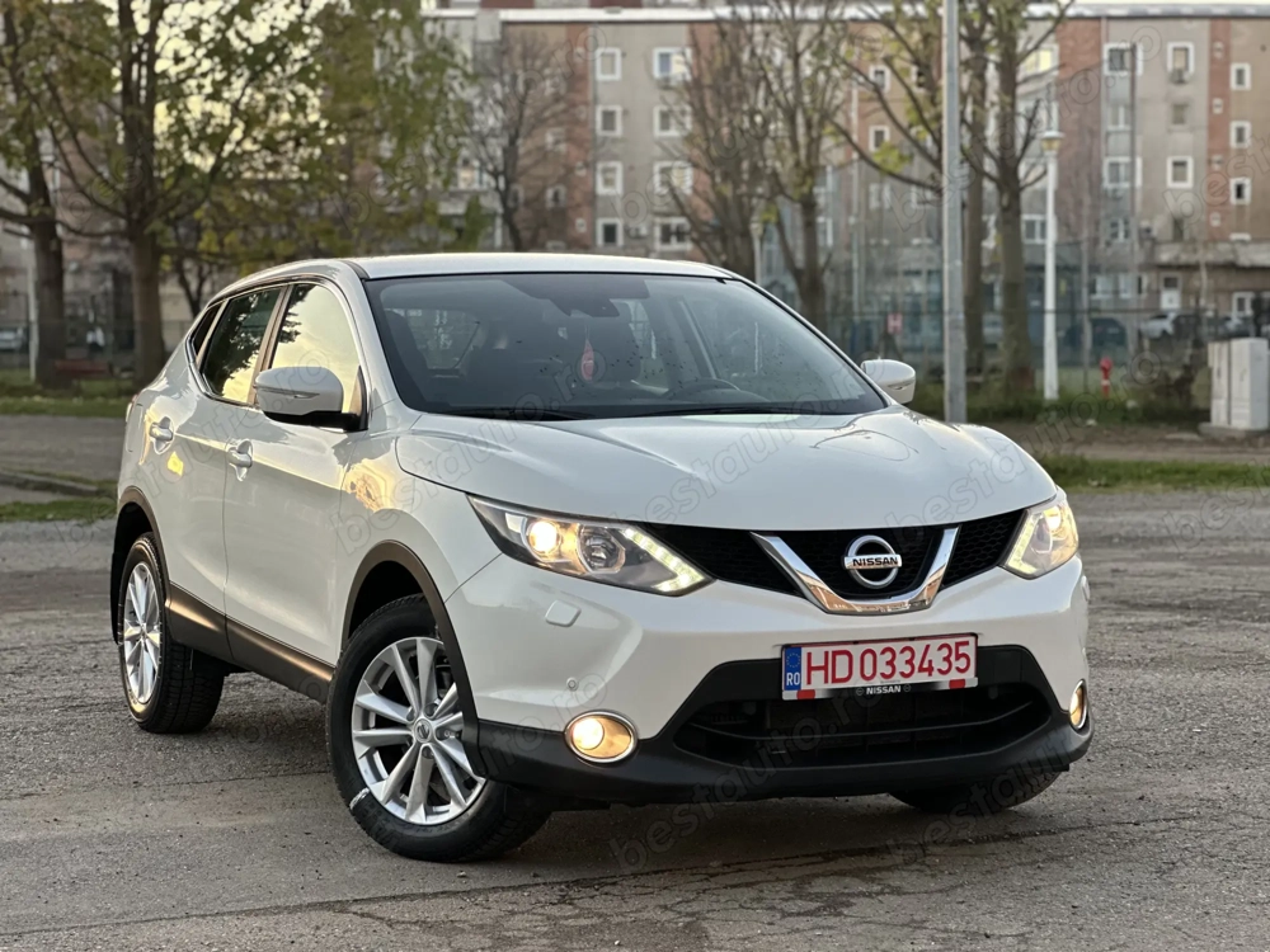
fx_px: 2825
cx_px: 635
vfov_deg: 19.1
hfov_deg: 25.3
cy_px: 476
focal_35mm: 77
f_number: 2.8
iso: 80
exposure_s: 1/99
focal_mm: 9
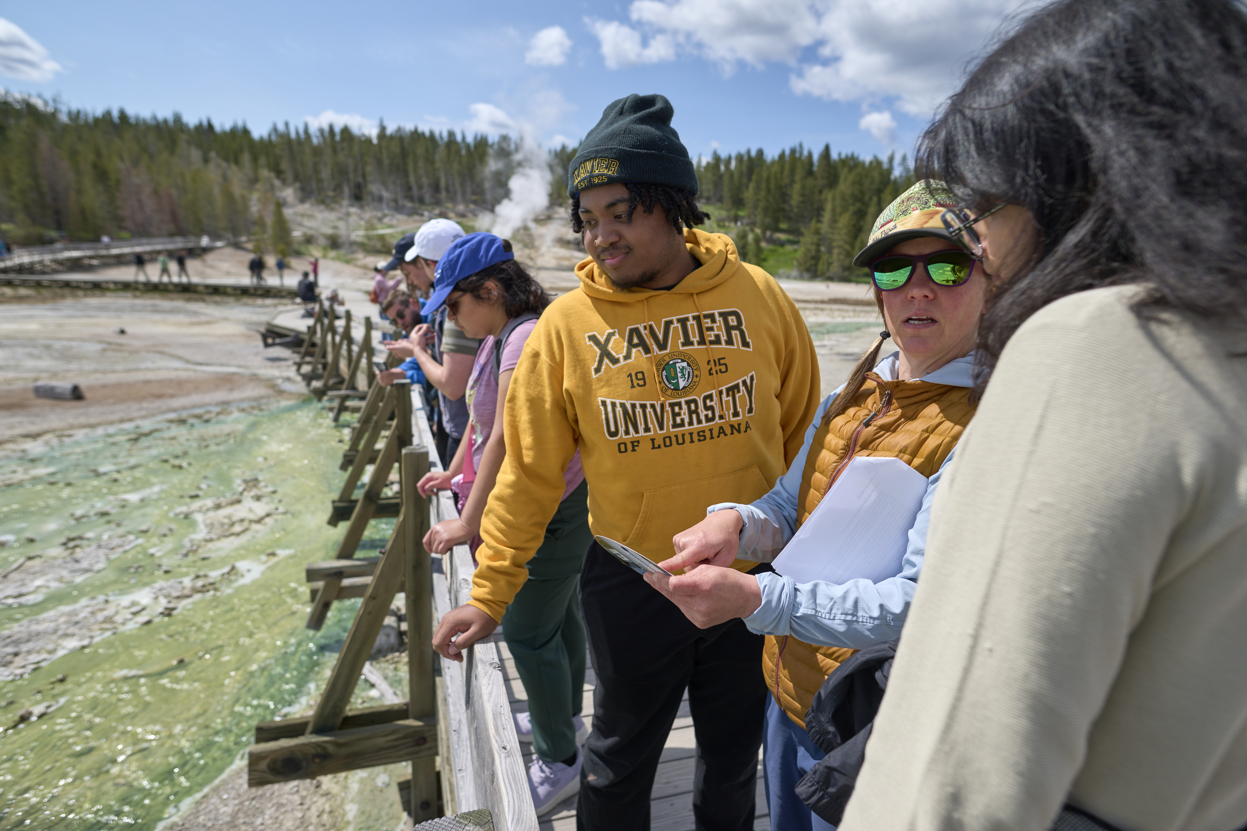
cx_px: 624
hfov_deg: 84.0
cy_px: 416
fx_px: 693
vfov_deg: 61.9
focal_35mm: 20
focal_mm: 20
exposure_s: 1/2500
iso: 100
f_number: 4
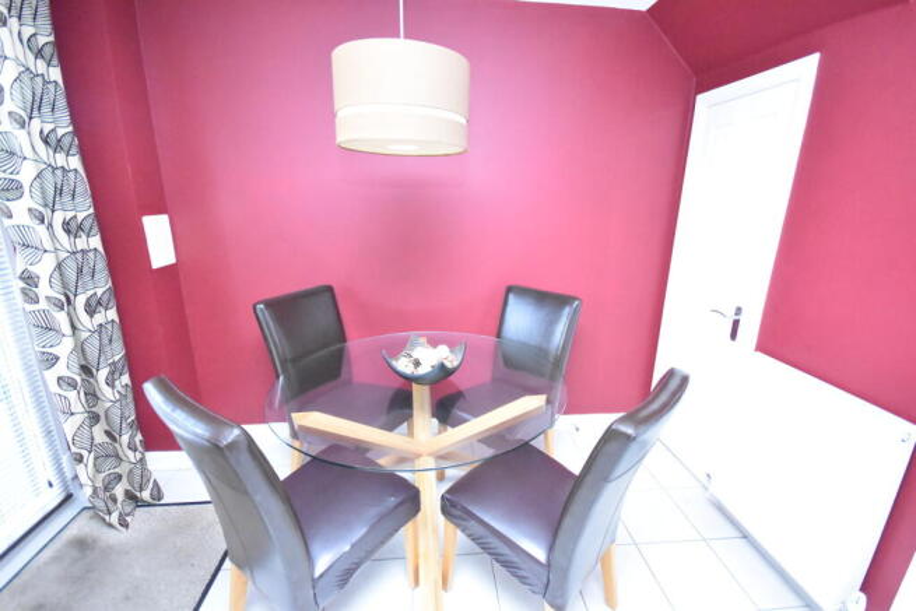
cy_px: 306
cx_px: 458
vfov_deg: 77.4
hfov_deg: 100.4
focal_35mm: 15
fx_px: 382
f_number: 4
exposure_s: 1/40
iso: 12800
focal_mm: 10
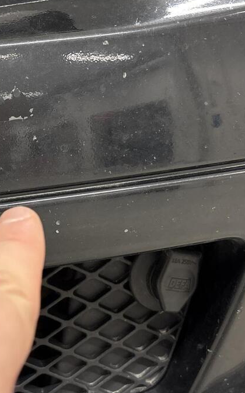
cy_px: 179
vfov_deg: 34.5
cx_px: -36
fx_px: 631
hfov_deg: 20.7
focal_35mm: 59
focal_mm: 5.96
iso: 125
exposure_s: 1/69
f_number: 1.6
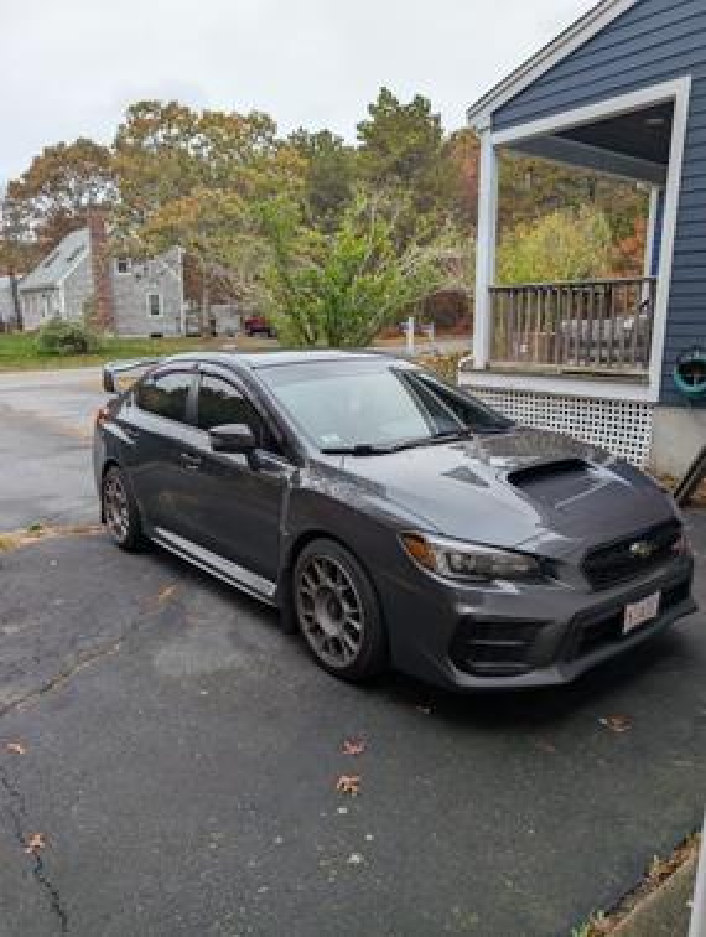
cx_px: 353
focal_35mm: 24
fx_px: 650
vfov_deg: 71.5
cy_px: 468
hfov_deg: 57.0
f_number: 1.68
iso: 20
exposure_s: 1/286
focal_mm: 6.9
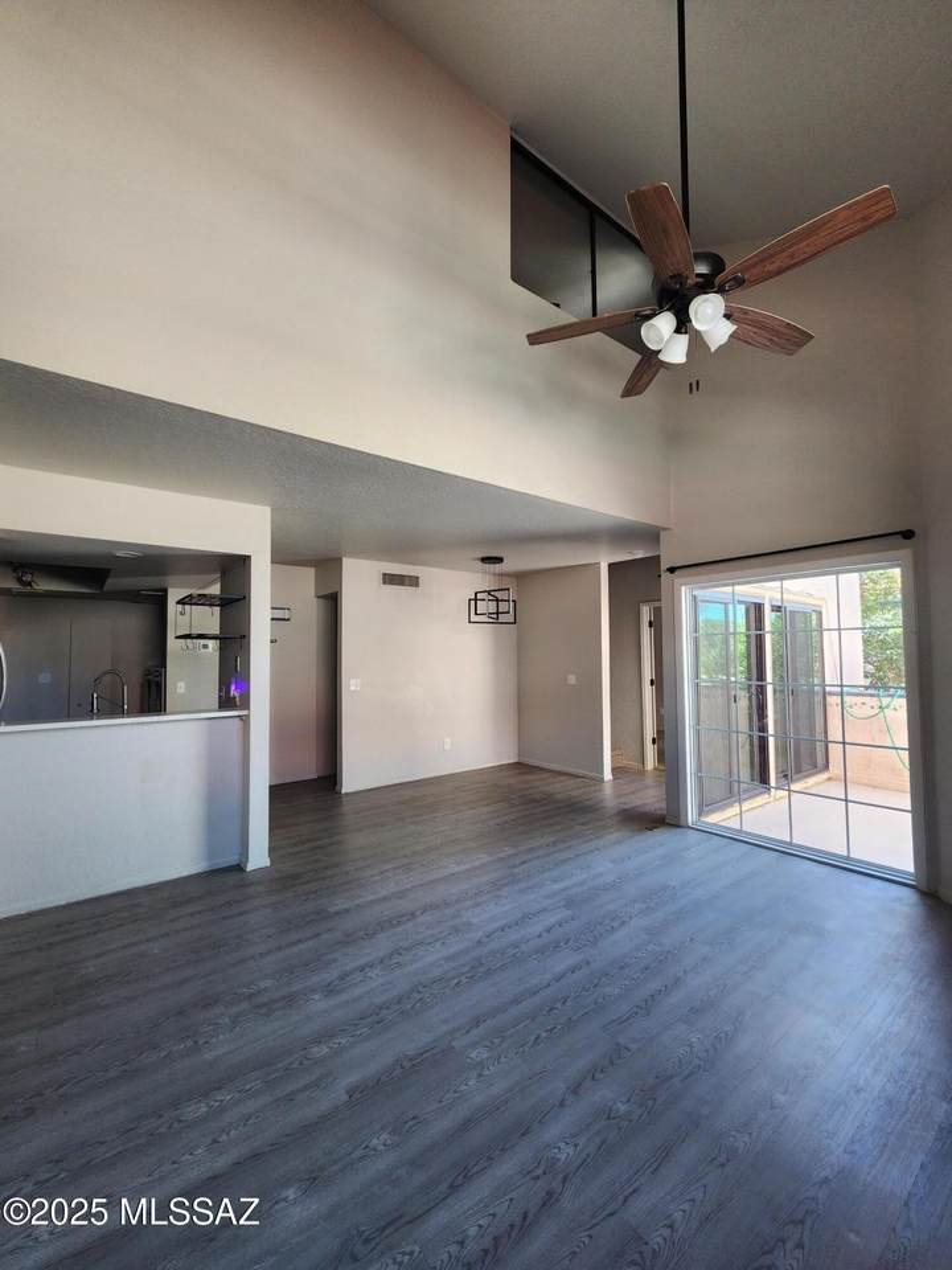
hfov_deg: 89.9
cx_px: 476
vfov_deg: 106.2
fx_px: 477
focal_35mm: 13
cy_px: 635
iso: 125
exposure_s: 1/60
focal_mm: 2.2
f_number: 2.2
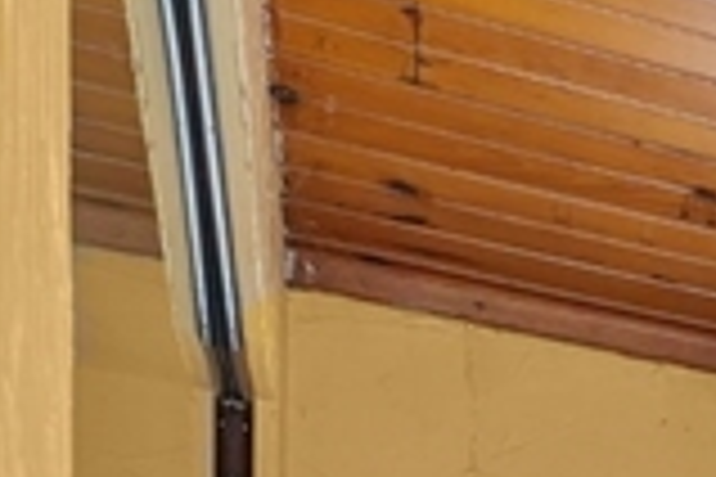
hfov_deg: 14.1
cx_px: 1693
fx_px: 2048
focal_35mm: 103
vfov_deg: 10.7
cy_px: 1244
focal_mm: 11
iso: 400
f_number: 6.3
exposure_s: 1/8
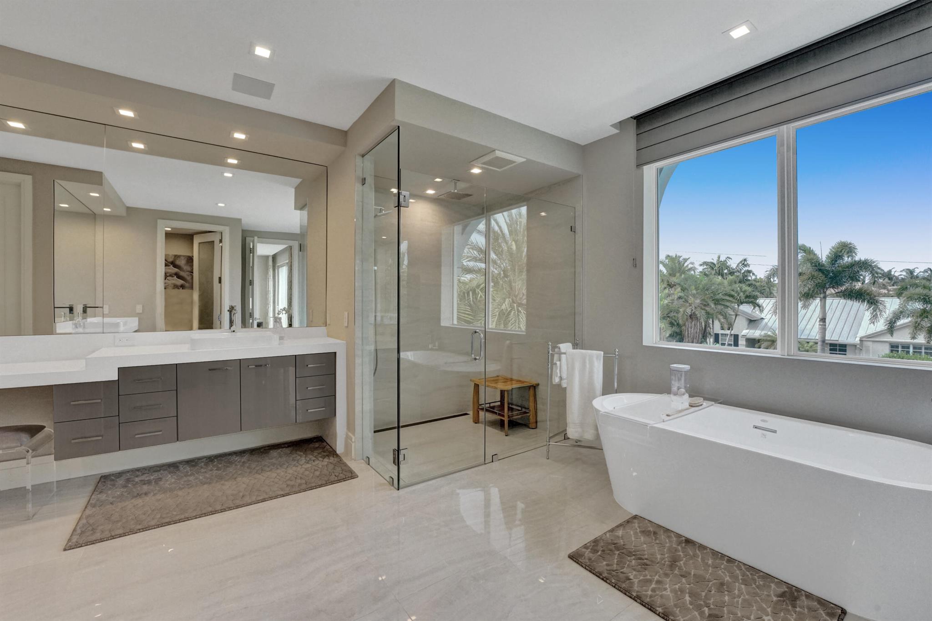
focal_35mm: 14
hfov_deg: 104.3
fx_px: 362
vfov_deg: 81.2
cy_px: 310
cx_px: 466
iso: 2500
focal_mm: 14
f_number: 11
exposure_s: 1/250
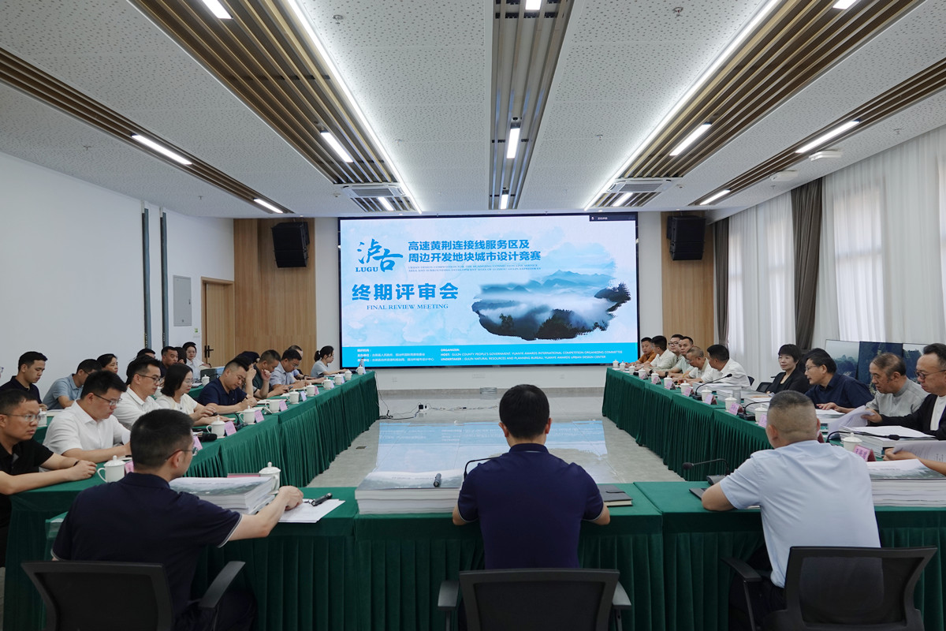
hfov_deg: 73.7
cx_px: 473
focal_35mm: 24
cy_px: 316
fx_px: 631
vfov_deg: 53.1
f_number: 2.4
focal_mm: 8.8
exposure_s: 1/60
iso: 100
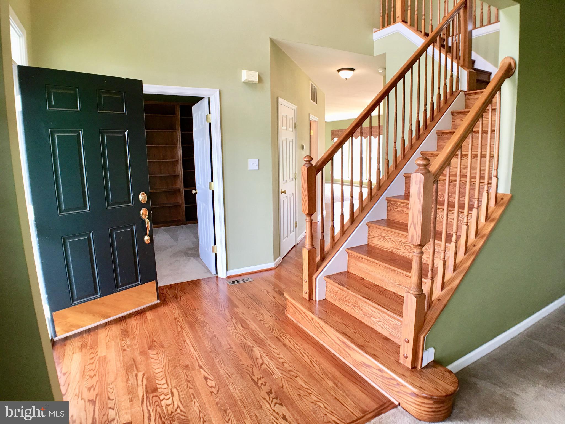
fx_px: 473
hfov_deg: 61.7
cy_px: 212
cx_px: 282
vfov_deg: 48.2
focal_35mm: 29
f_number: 2.2
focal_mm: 4.15
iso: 40
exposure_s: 1/30
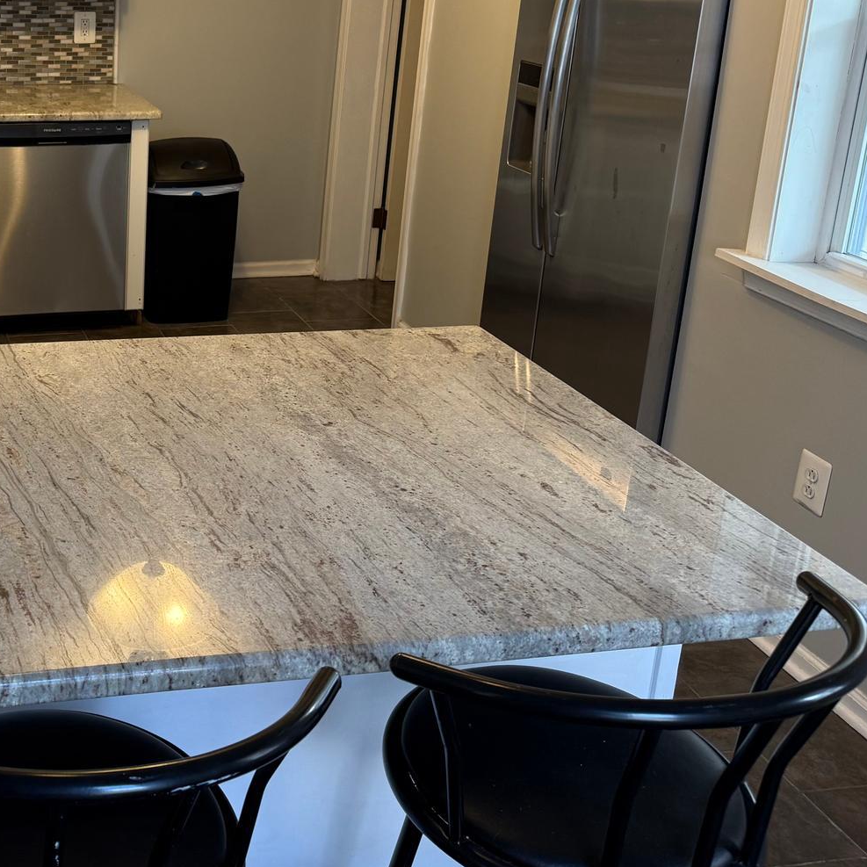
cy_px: 223
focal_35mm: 44
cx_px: 74
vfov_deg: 37.5
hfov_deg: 35.9
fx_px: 1247
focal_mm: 6.76
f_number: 1.78
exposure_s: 1/60
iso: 125
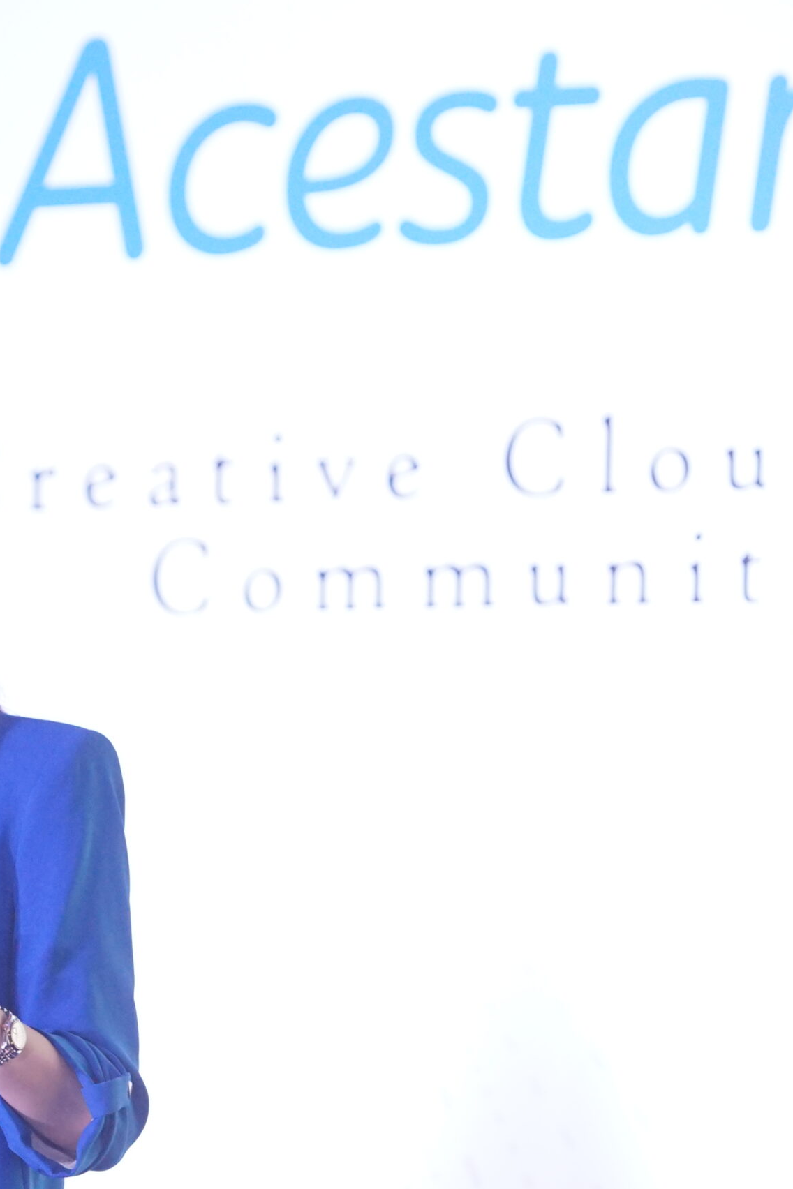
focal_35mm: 293
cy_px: 594
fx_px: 9680
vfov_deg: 7.0
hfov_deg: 4.7
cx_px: 265
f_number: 4
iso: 2000
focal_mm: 130
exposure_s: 1/200
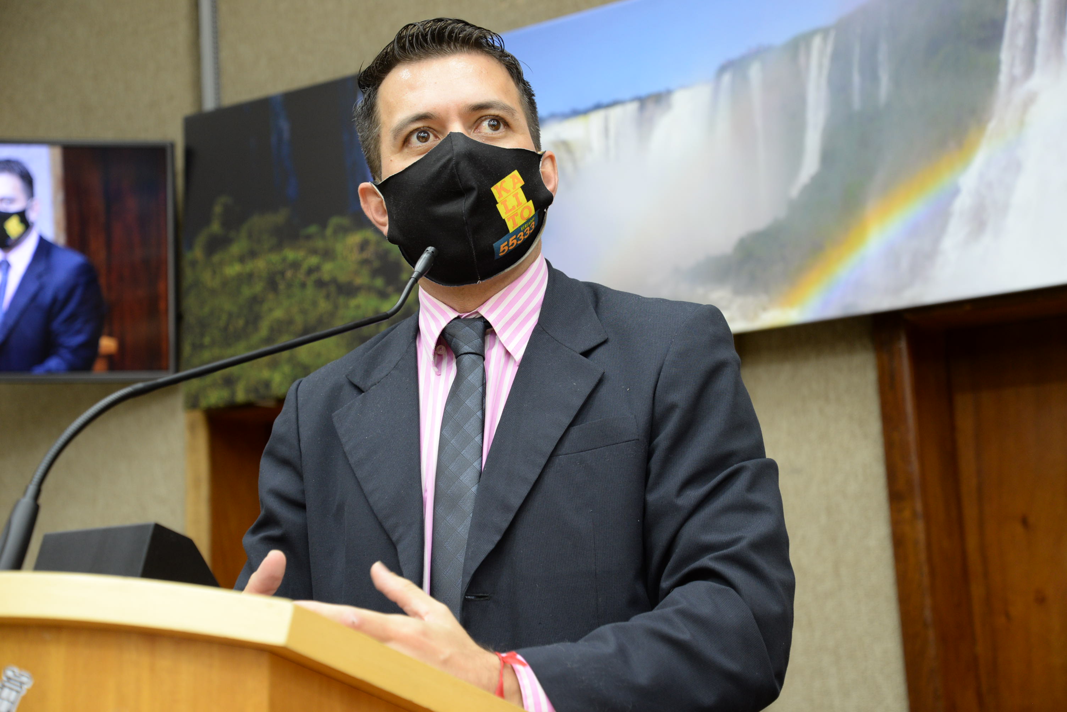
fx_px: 1927
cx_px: 534
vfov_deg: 20.9
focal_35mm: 65
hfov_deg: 30.9
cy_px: 356
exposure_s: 1/40
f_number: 4.5
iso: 800
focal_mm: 65
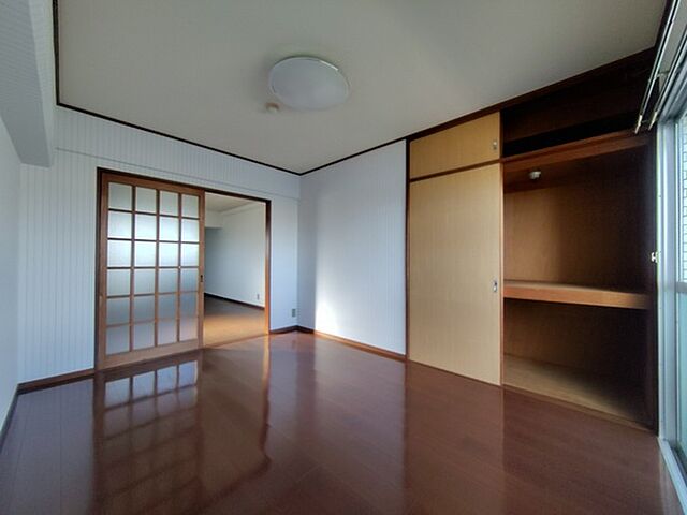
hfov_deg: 106.2
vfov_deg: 89.9
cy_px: 258
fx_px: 258
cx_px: 344
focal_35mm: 13
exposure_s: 1/120
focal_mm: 2.16
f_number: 2.2
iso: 550
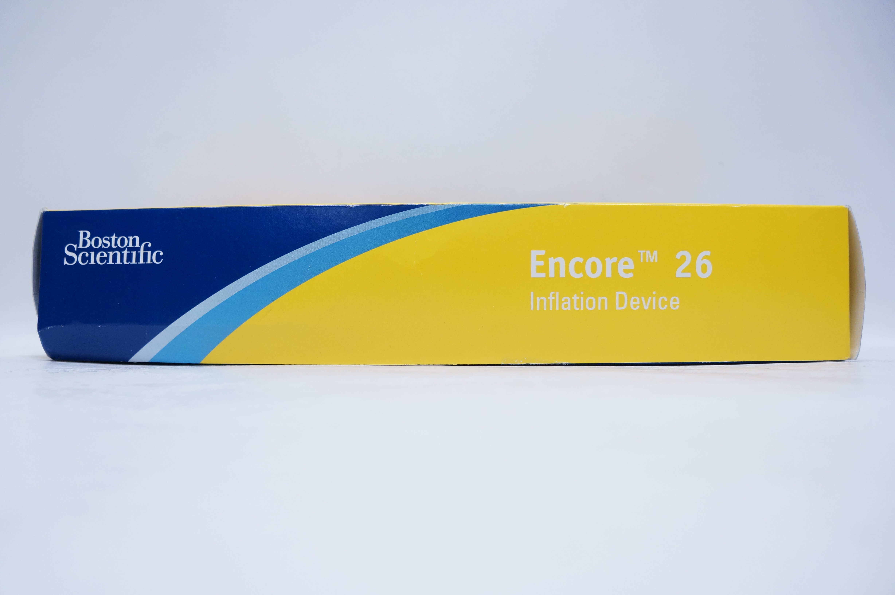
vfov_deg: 47.8
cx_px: 448
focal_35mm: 27
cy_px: 298
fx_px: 671
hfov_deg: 67.4
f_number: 4.5
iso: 800
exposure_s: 1/125
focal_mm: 18
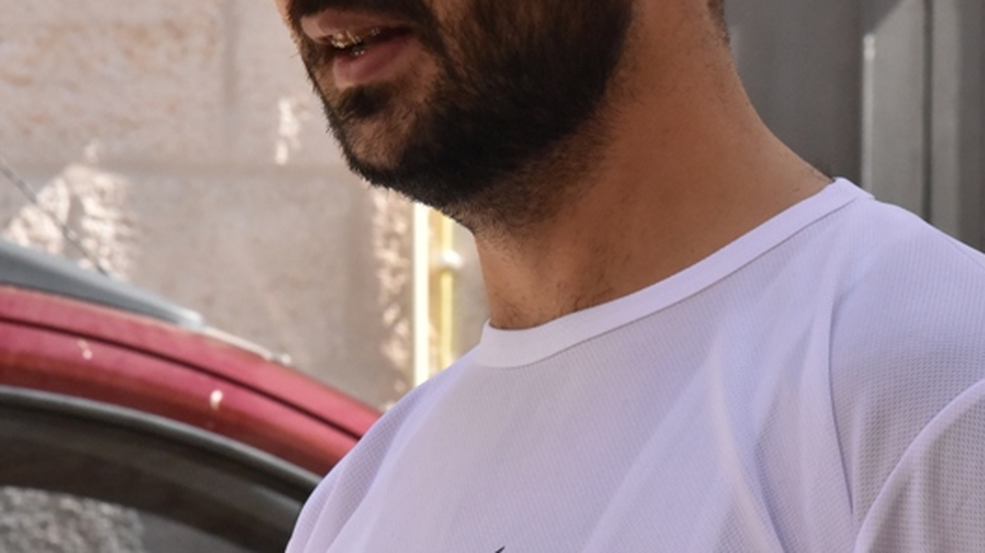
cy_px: 141
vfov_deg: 5.7
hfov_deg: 10.1
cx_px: 542
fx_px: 5561
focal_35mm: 213
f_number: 16
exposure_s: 1/1000
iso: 2500
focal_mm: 105
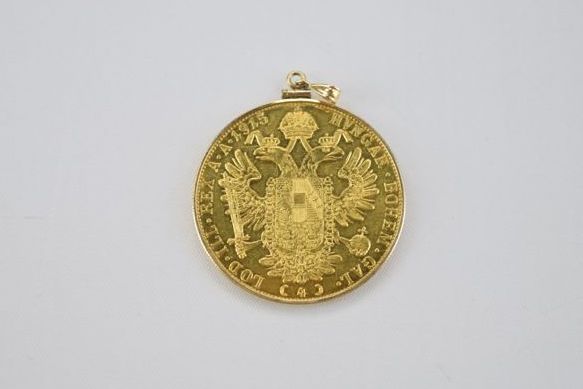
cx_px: 279
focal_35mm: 91
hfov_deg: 22.5
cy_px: 204
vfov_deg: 15.1
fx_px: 1467
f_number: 5.6
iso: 400
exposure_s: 1/100
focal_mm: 55
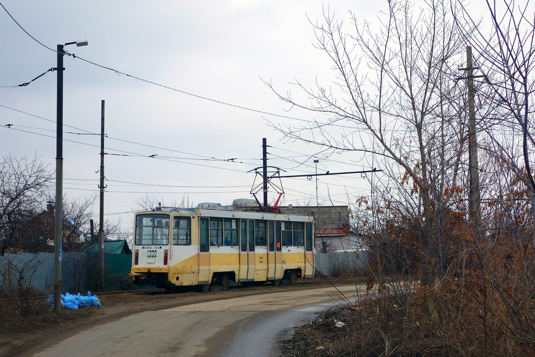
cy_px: 178
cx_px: 268
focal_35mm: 68
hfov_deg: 29.7
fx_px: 1010
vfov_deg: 20.0
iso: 200
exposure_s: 1/500
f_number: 4
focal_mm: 25.32
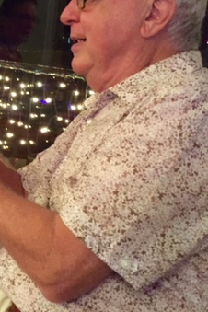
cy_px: 106
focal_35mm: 57
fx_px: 494
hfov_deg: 22.3
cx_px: -28
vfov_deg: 34.7
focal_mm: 4.15
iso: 400
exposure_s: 1/15
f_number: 2.2
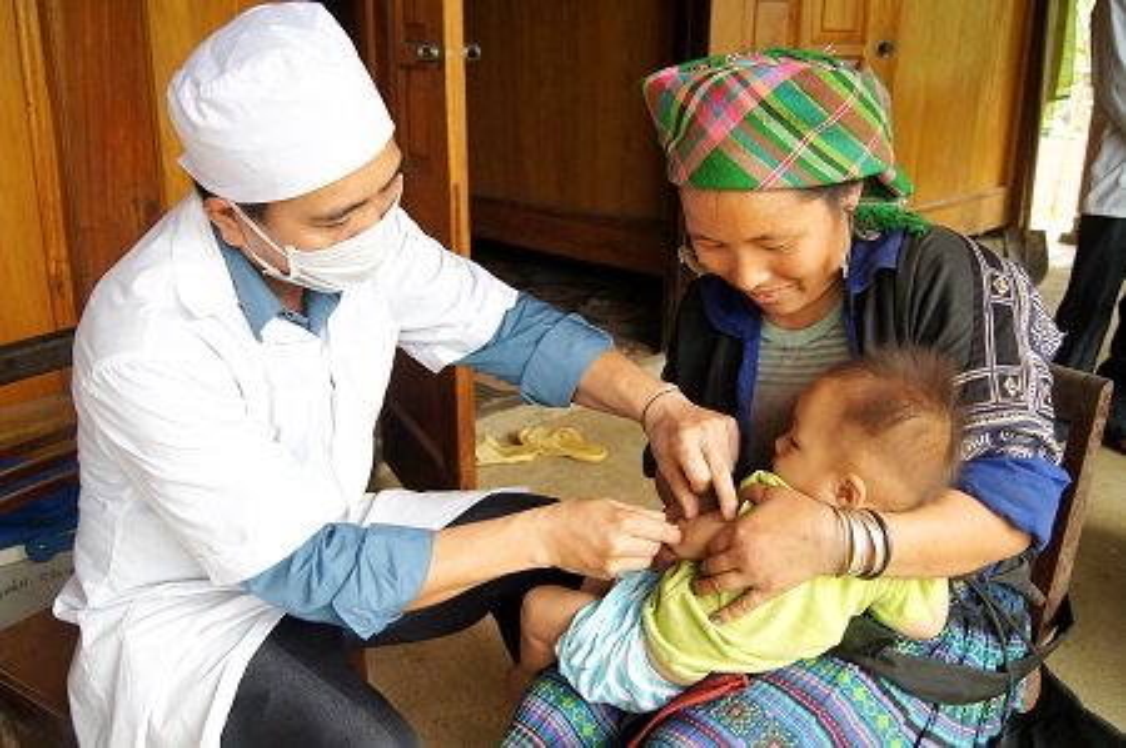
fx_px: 937
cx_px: 563
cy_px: 374
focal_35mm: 30
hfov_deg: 62.0
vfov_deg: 43.5
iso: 500
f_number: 4
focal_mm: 20
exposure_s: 1/160
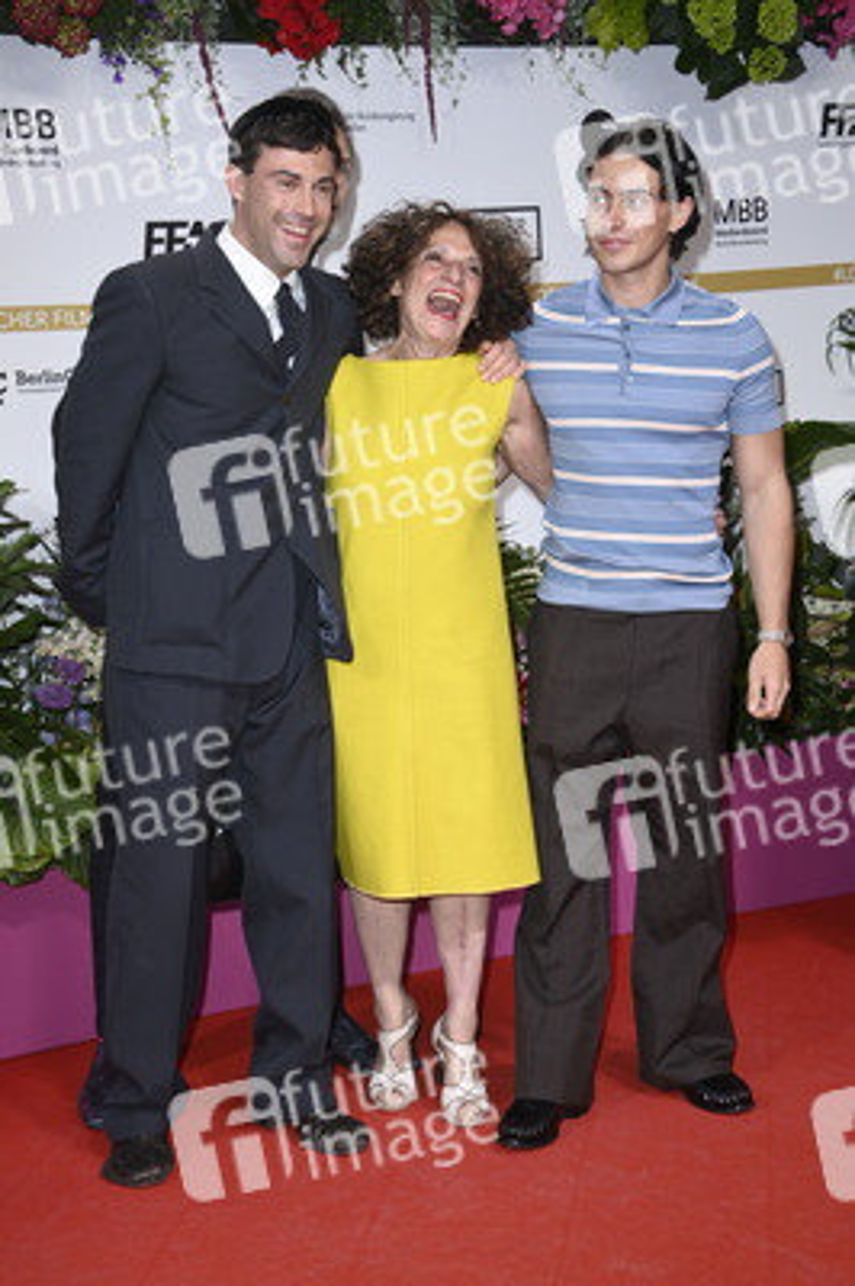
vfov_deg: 31.0
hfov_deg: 20.9
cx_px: 428
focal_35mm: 65
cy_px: 643
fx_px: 2319
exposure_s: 1/250
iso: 500
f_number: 5.6
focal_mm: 65
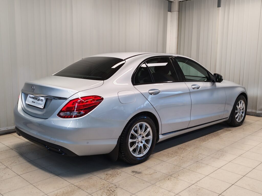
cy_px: 98
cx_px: 131
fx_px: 265
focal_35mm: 35
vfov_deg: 40.7
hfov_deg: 52.6
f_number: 1.6
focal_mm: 5.4
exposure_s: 1/50
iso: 50
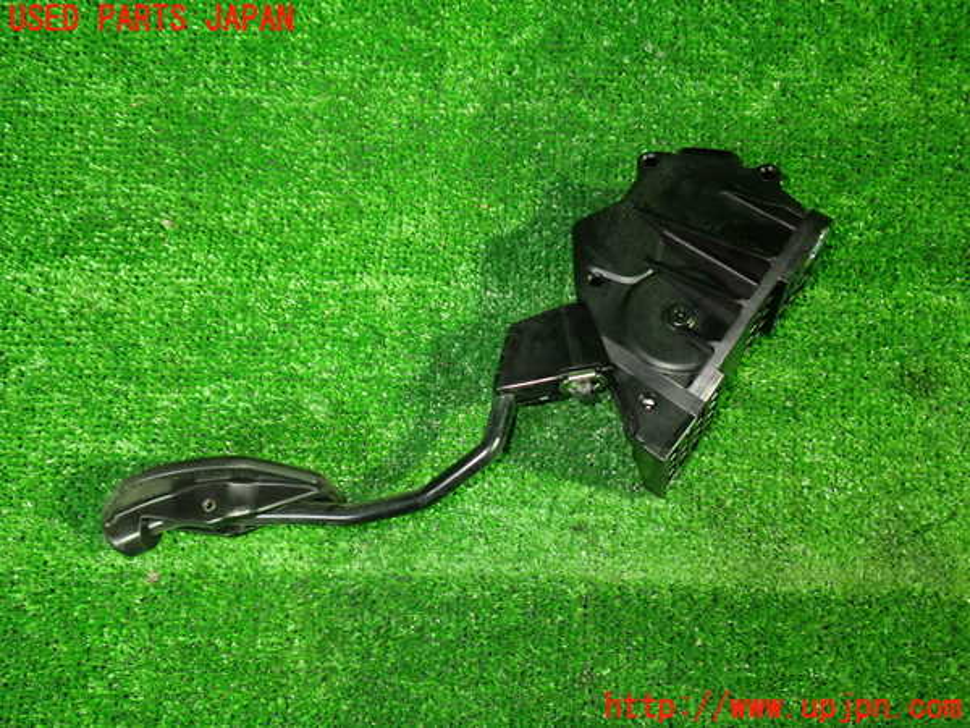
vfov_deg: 46.8
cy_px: 364
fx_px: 841
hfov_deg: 60.0
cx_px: 485
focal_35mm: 30
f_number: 2.3
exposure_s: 1/30
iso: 800
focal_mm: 5.4
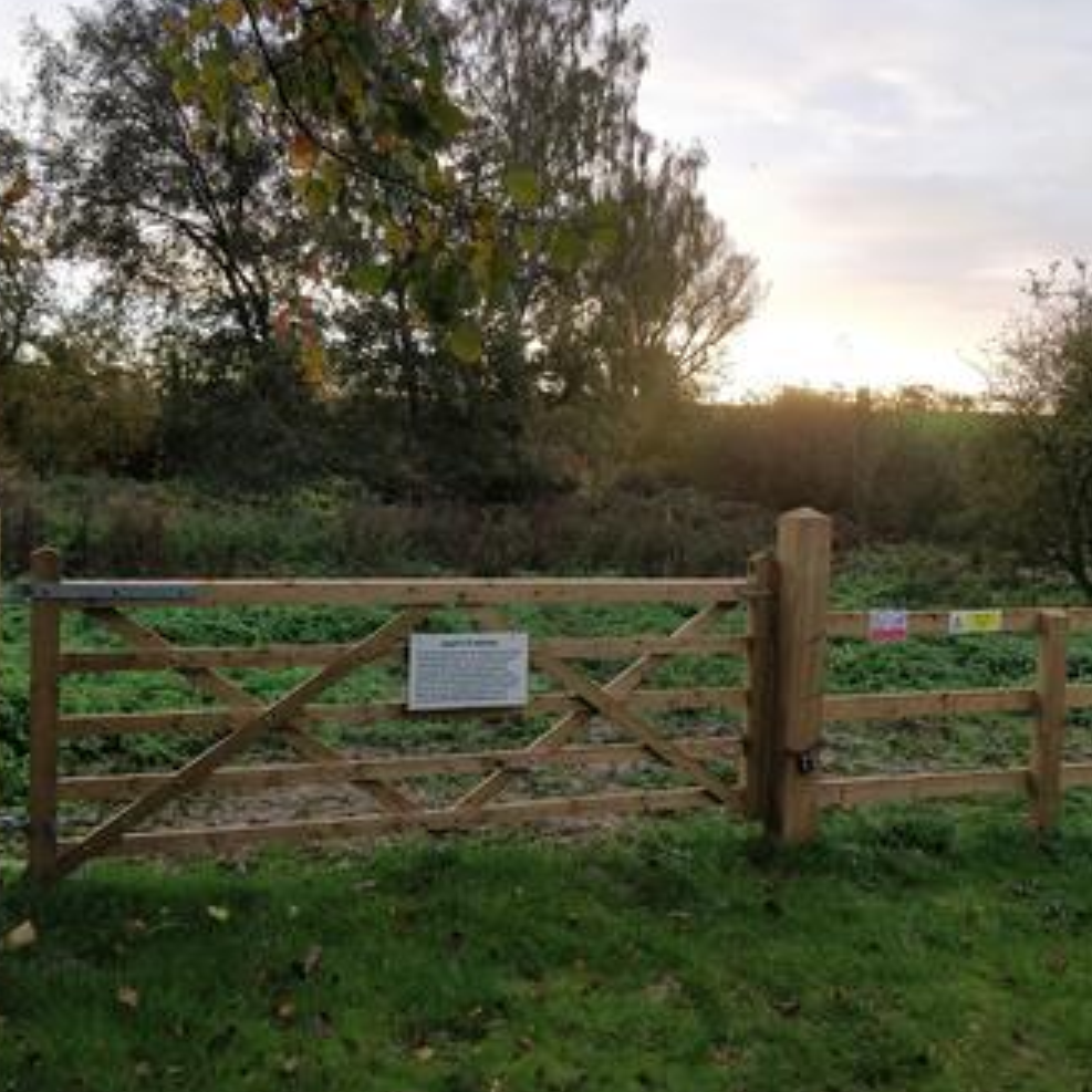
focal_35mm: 29
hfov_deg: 55.6
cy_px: 538
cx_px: 591
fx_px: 1035
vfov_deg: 55.6
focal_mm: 4.1
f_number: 1.7
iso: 200
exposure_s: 1/141
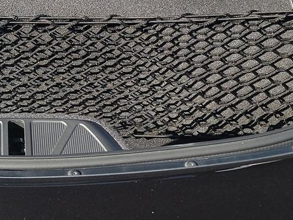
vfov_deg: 16.3
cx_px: 45
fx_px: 737
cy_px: -39
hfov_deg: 22.1
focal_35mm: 87
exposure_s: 1/277
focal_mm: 6.7
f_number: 1.8
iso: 50
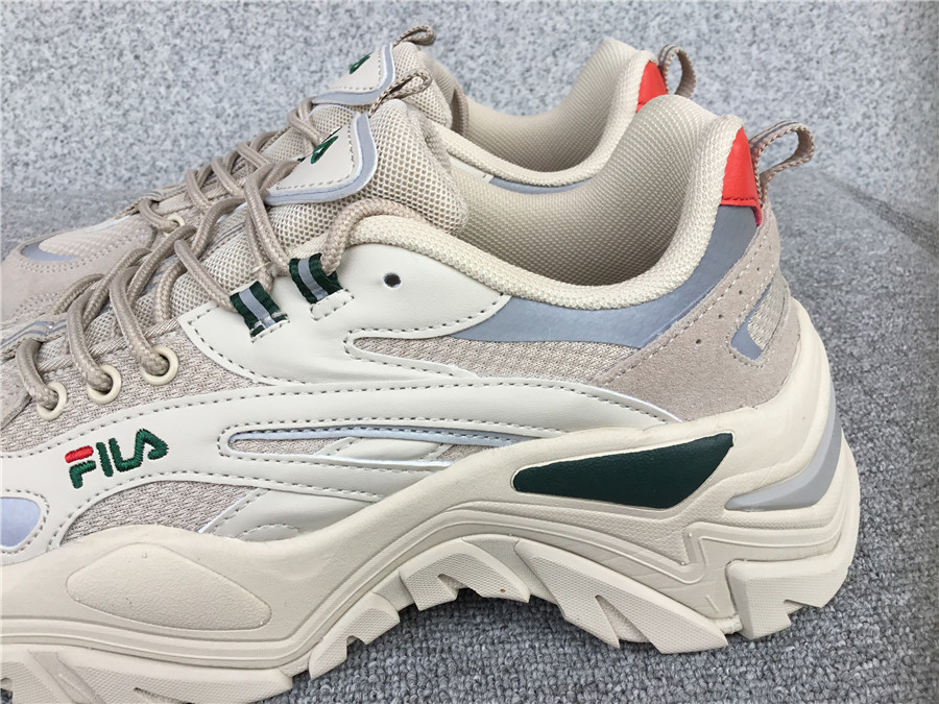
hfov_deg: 58.4
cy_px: 352
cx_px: 470
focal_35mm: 31
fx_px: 841
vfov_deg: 45.4
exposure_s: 1/259
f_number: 2.4
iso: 25
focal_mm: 3.3
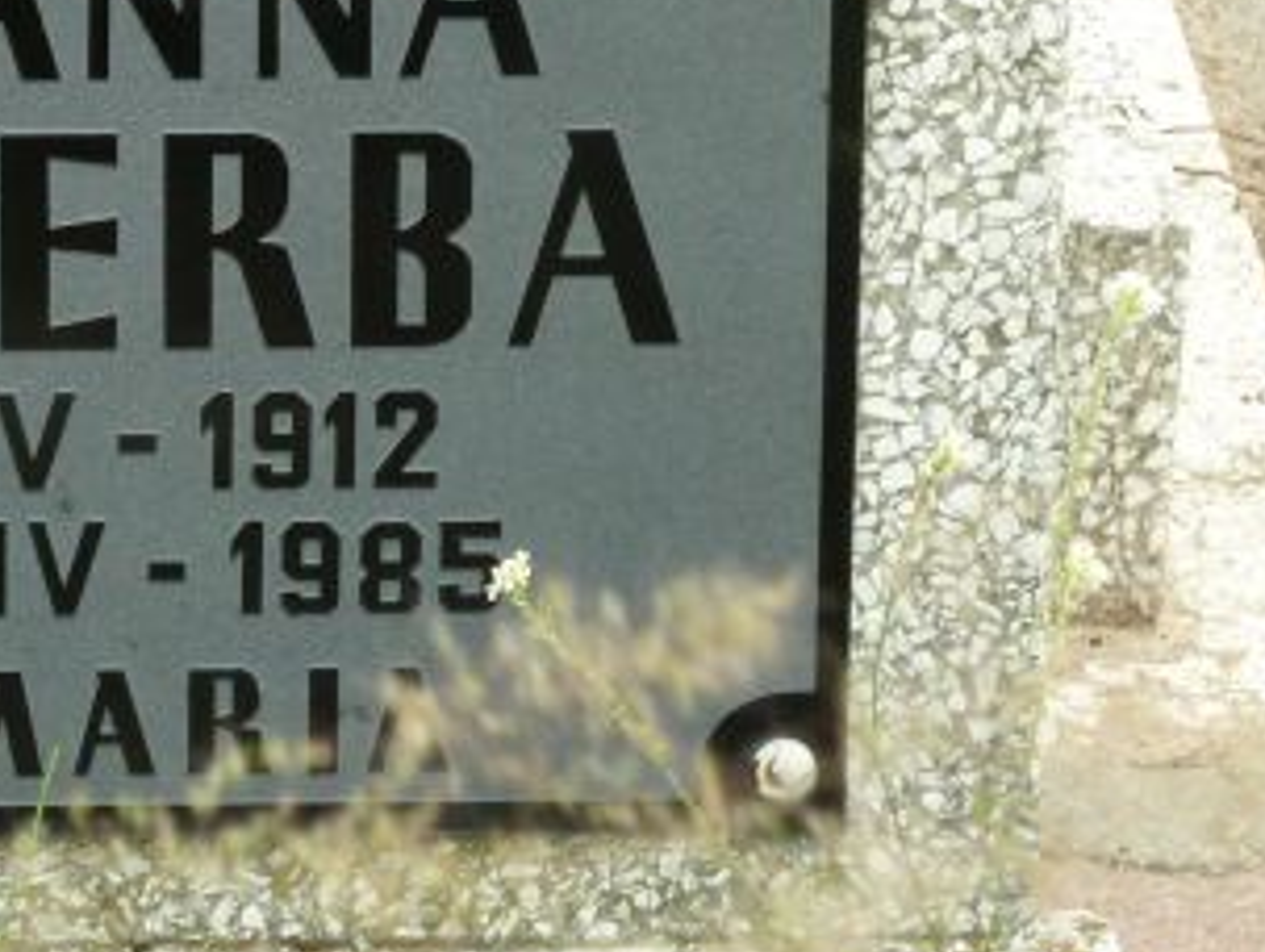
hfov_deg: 7.3
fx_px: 9879
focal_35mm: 270
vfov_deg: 5.5
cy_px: 71
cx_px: 38
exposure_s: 1/50
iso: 160
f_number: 4.4
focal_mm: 21
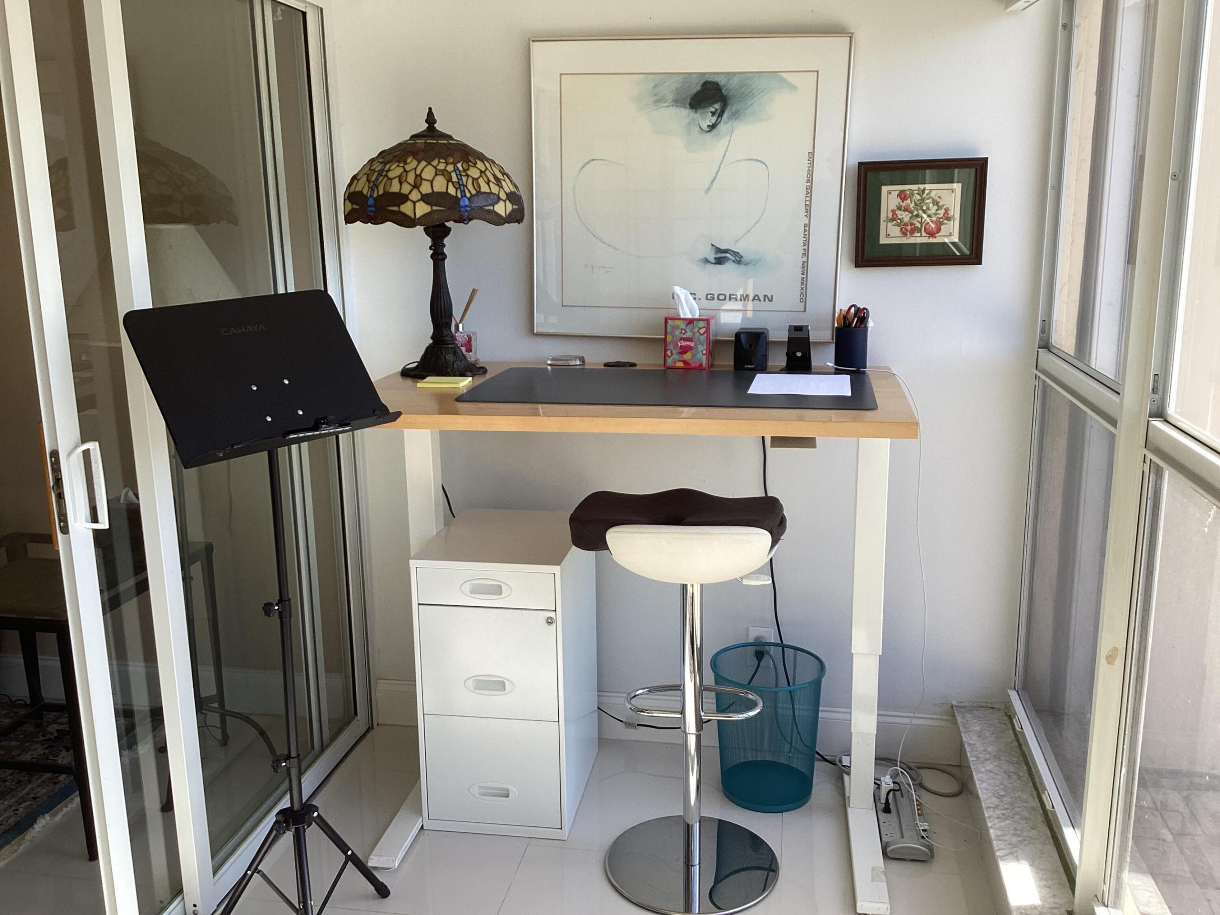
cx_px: 610
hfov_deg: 58.4
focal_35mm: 31
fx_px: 1093
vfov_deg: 45.4
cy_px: 458
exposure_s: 1/122
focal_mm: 3.3
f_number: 2.4
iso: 25
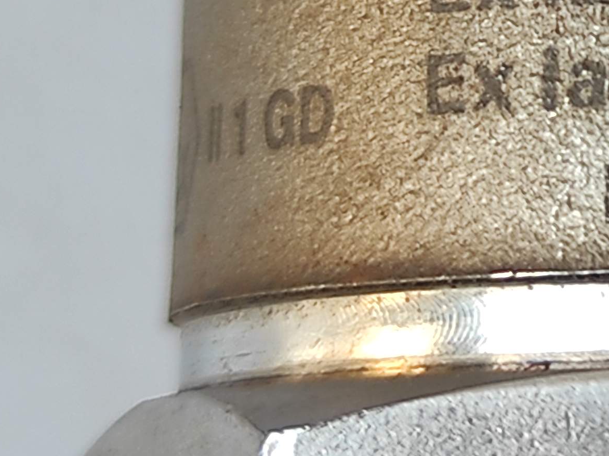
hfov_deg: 16.8
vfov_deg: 13.9
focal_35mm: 99
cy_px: -237
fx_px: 1740
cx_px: 1066
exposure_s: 1/100
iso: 156
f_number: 1.89
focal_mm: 5.43
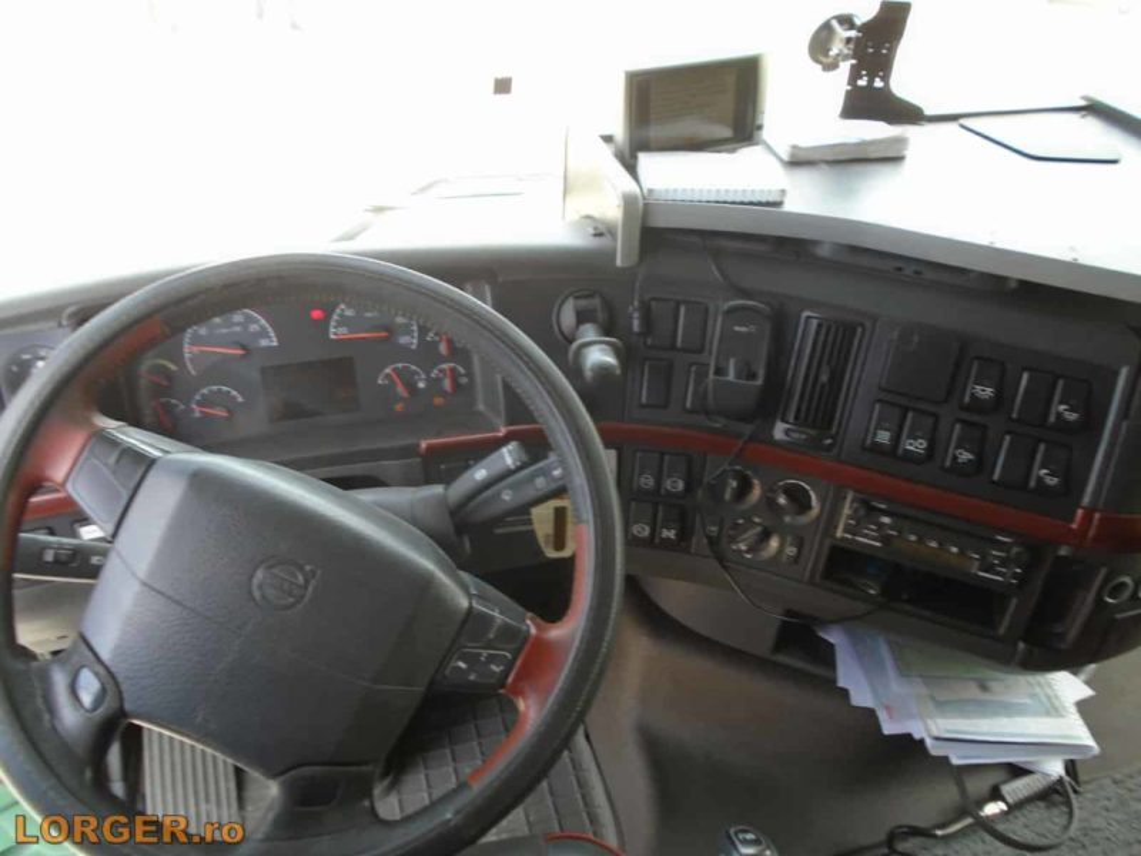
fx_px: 857
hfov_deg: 67.3
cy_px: 428
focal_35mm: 26
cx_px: 570
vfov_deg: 53.1
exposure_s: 1/50
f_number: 3.2
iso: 100
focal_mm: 4.6
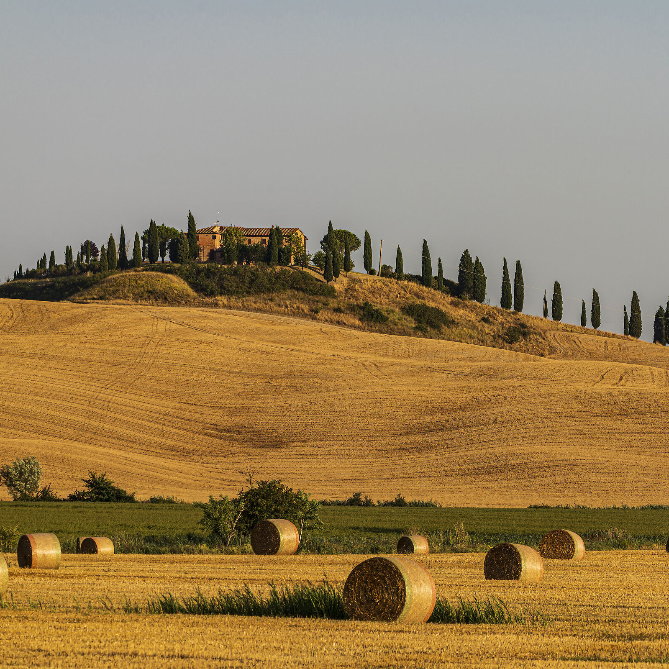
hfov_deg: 5.9
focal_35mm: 296
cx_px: 500
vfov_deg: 5.9
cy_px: 334
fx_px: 6472
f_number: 11
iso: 100
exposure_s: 1/100
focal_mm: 232
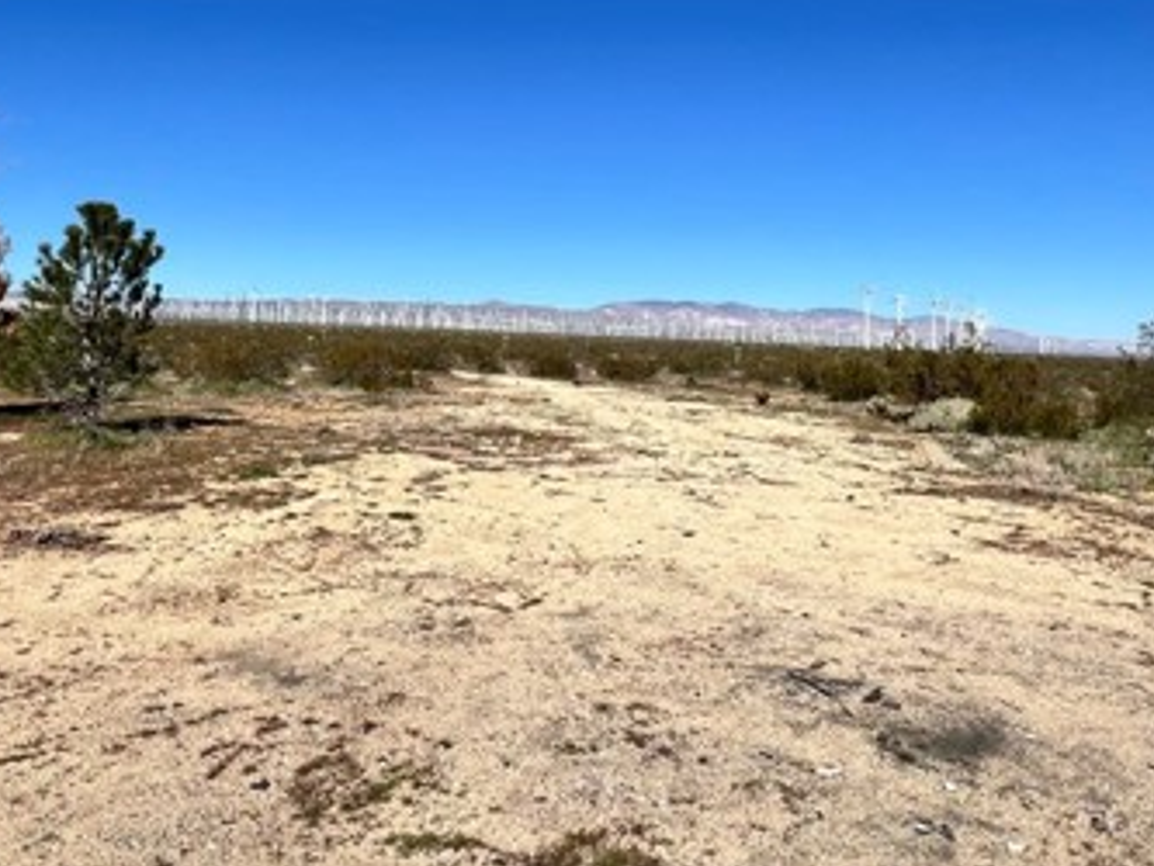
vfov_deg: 52.7
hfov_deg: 69.4
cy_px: 225
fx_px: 834
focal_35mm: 25
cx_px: 561
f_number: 1.8
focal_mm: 1.57
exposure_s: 1/2950
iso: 32
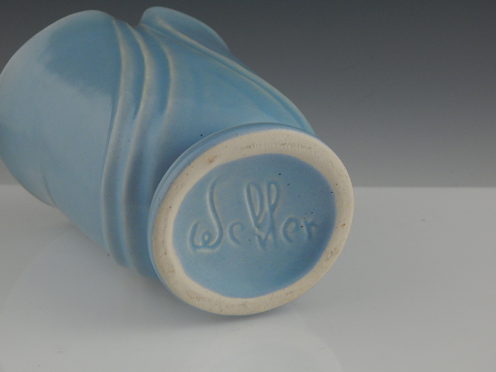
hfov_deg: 26.0
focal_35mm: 75
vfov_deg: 19.6
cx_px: 248
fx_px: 1075
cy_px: 186
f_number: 4.2
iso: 400
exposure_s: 1/200
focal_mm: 13.5
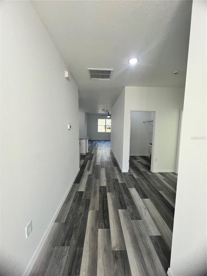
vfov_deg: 106.2
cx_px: 104
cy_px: 138
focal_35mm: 13
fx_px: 104
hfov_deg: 89.9
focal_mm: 1.57
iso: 125
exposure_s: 1/120
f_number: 1.8
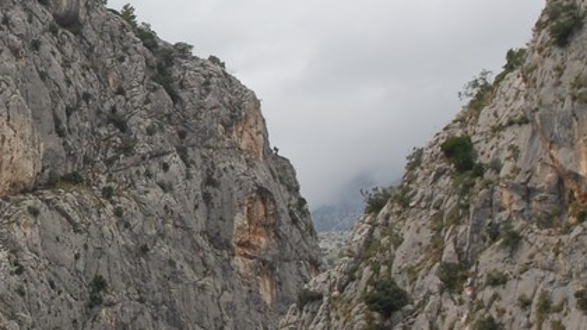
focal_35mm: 112
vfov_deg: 10.7
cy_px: 80
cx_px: -20
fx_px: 1751
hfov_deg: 18.5
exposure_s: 1/500
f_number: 5
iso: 400
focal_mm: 25
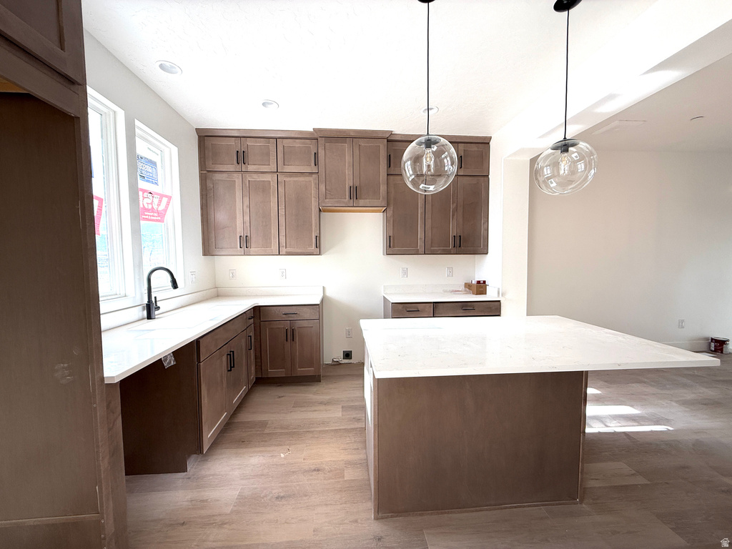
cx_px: 366
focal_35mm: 14
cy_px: 274
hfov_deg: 102.1
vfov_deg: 85.7
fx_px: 296
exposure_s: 1/207
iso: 64
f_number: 2.2
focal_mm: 2.22
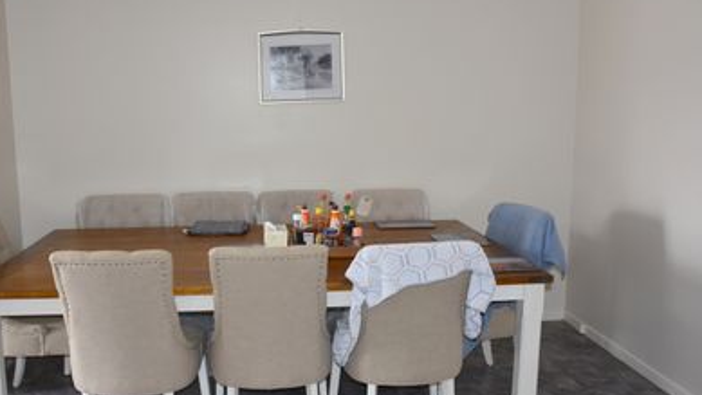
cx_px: 307
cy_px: 228
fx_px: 707
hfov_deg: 52.6
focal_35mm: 38
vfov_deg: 31.2
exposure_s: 1/80
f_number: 3.5
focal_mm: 20
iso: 400
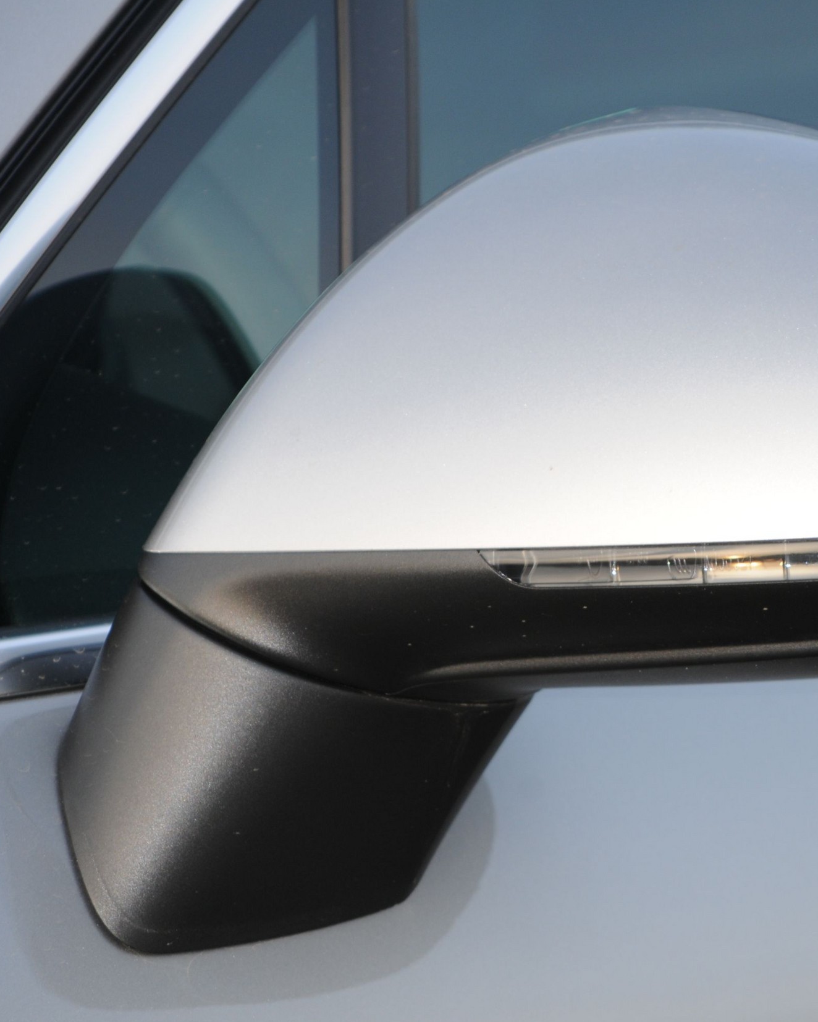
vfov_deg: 5.2
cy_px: 510
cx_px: 629
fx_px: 11249
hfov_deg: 4.2
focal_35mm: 372
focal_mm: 175
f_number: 8
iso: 250
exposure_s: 1/60
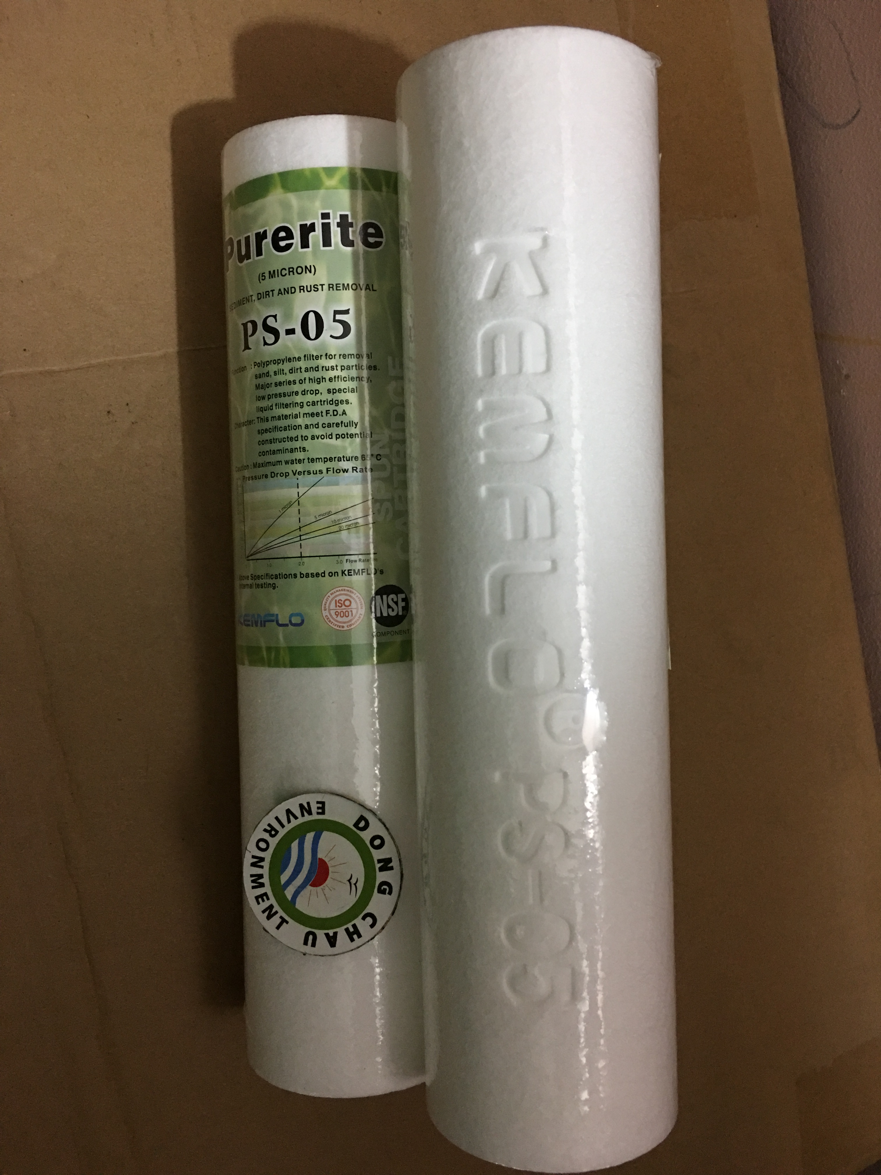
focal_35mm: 29
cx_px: 440
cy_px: 588
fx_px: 984
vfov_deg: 61.7
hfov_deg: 48.2
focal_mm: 4.15
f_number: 2.2
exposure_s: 1/8
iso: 125
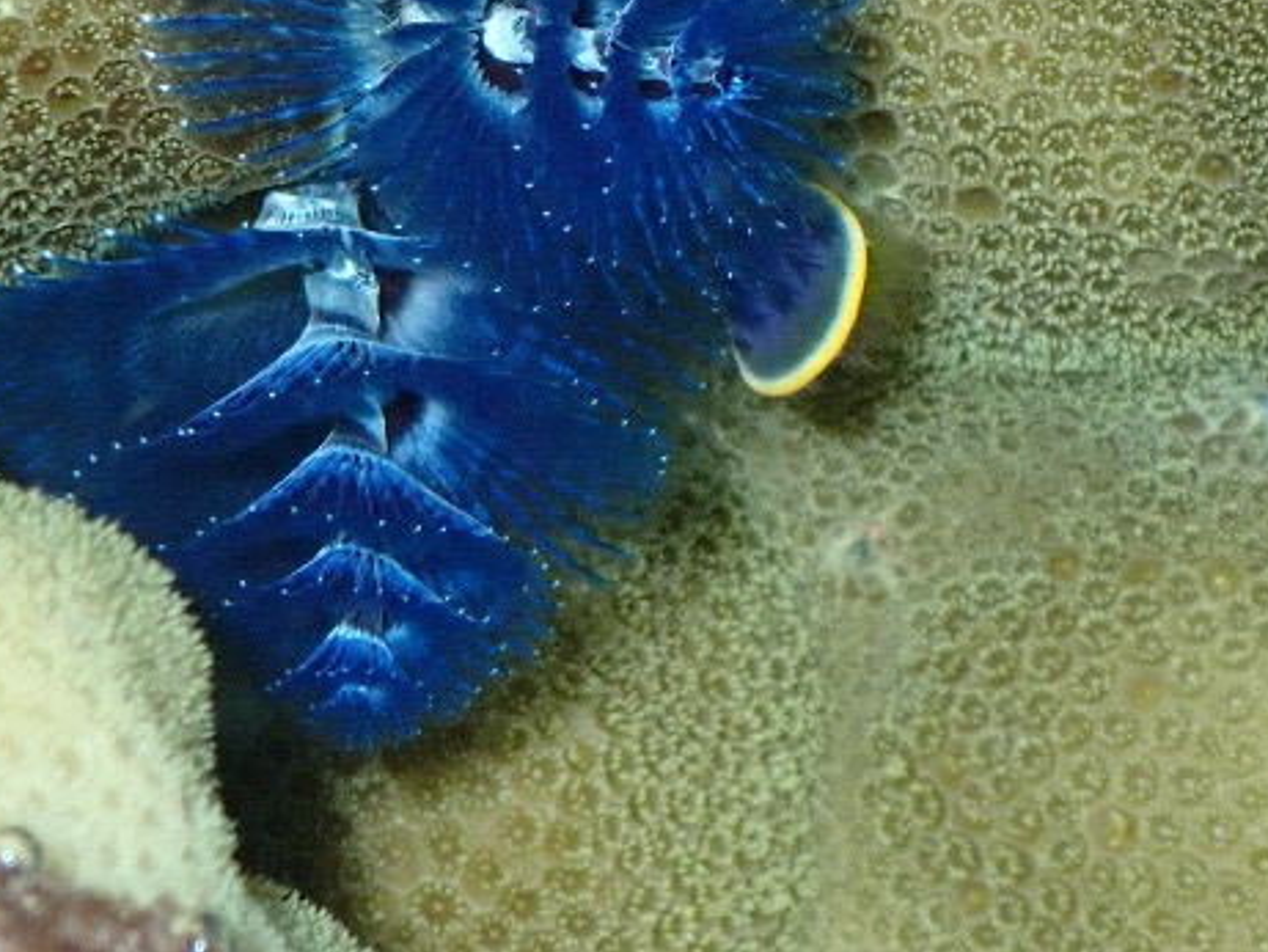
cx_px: 594
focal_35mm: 204
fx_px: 7475
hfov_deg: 9.7
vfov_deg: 7.3
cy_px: 76
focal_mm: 18
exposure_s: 1/100
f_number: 14
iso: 800
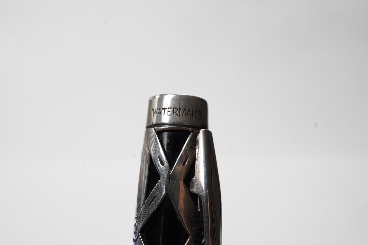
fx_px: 460
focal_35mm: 45
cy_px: 122
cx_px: 184
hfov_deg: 43.6
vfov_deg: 29.9
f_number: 22
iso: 400
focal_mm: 30
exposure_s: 1/100
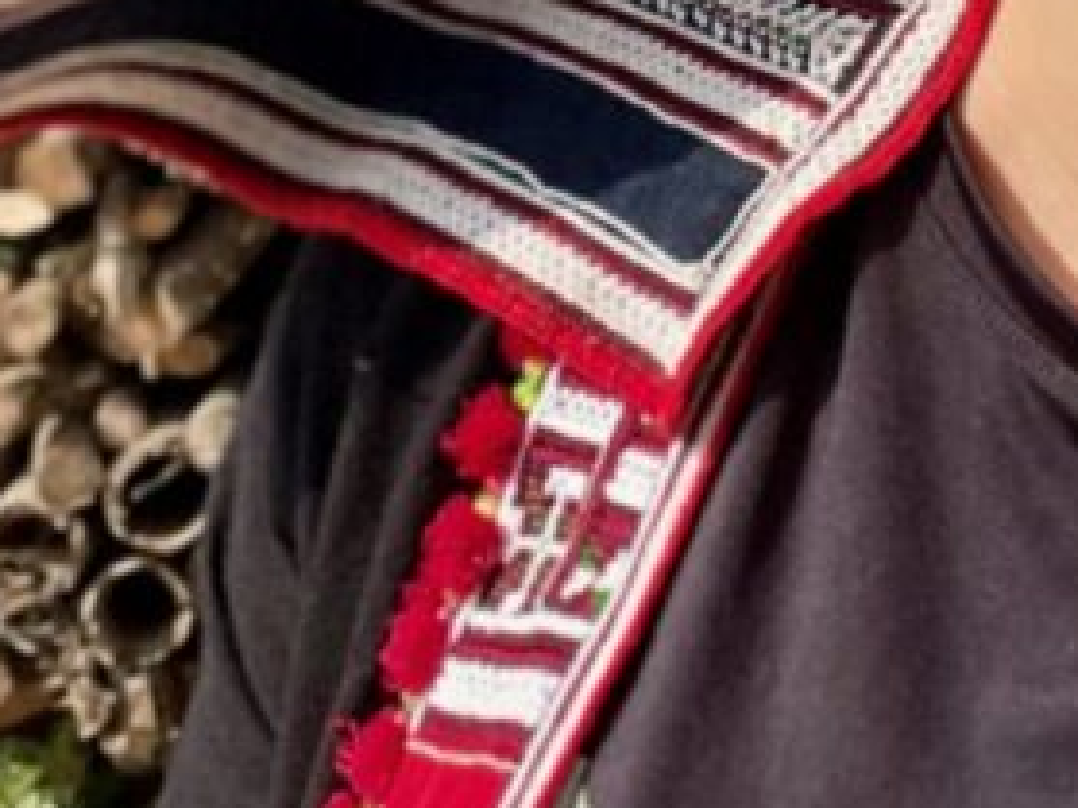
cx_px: 950
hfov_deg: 17.6
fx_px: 3424
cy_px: -464
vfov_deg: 12.7
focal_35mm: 110
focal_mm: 2.71
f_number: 2.2
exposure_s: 1/1225
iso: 32
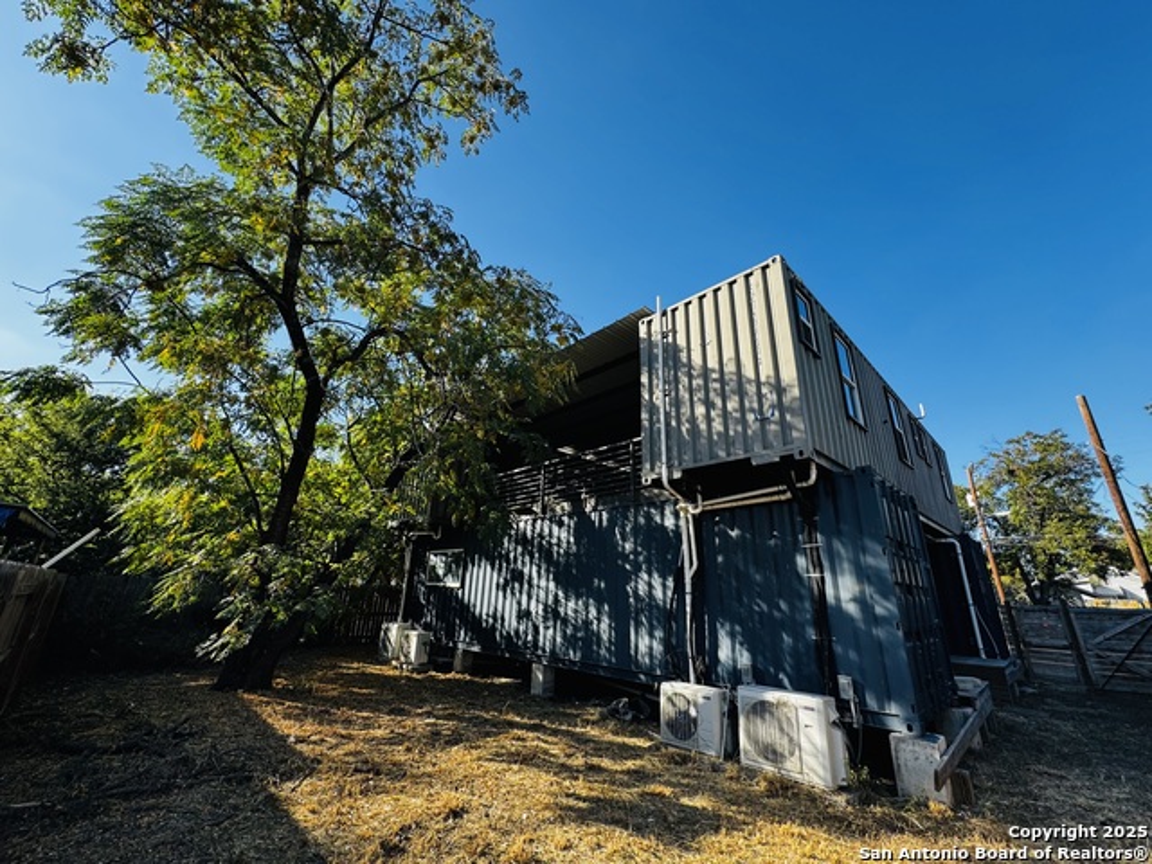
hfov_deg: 102.1
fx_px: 466
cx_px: 576
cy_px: 432
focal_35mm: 14
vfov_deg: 85.7
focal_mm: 2.22
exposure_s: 1/467
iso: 40
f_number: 2.2
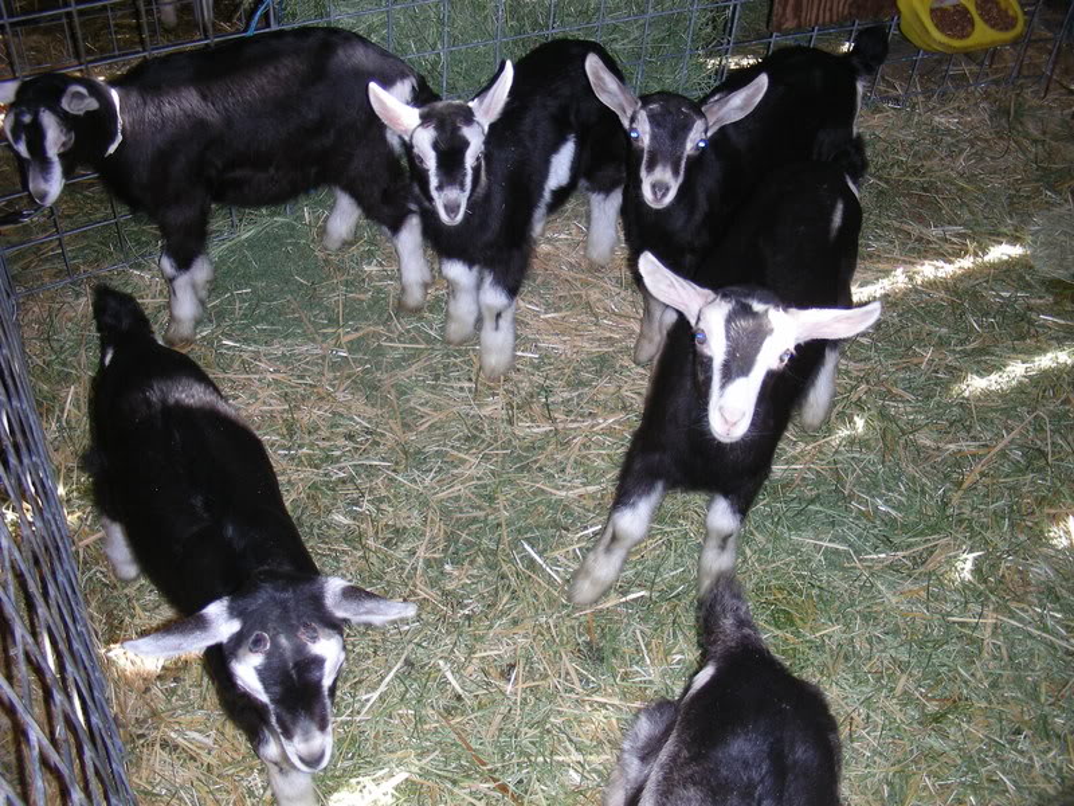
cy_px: 403
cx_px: 537
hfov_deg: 49.0
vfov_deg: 37.7
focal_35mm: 38
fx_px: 1179
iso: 86
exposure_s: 1/60
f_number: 3.5
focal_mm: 6.3
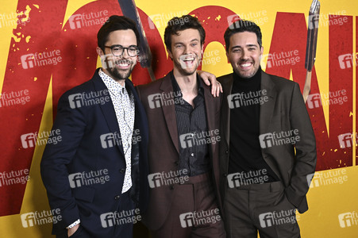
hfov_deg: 34.0
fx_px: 586
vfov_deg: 23.0
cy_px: 119
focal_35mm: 59
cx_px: 179
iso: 2000
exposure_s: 1/250
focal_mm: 59
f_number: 6.3
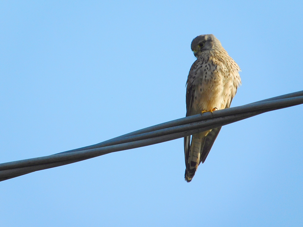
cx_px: 152
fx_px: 7484
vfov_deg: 1.7
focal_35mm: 855
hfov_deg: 2.3
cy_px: 114
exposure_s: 1/500
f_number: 6.5
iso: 125
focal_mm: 152
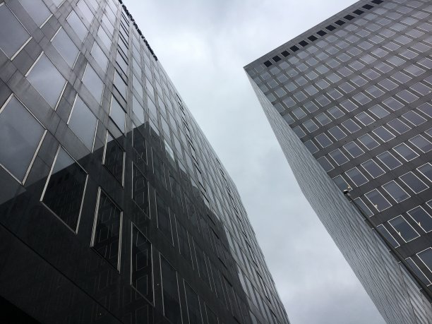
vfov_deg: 48.2
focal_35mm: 29
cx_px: 216
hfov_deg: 61.7
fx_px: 362
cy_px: 162
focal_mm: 4.15
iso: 25
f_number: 2.2
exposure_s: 1/801
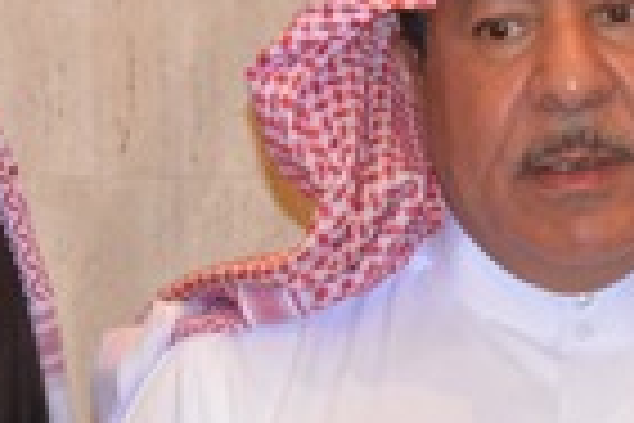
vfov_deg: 3.3
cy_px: 90
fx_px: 7406
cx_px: 360
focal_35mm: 421
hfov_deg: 4.9
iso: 3200
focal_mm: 55
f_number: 5.6
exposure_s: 1/60
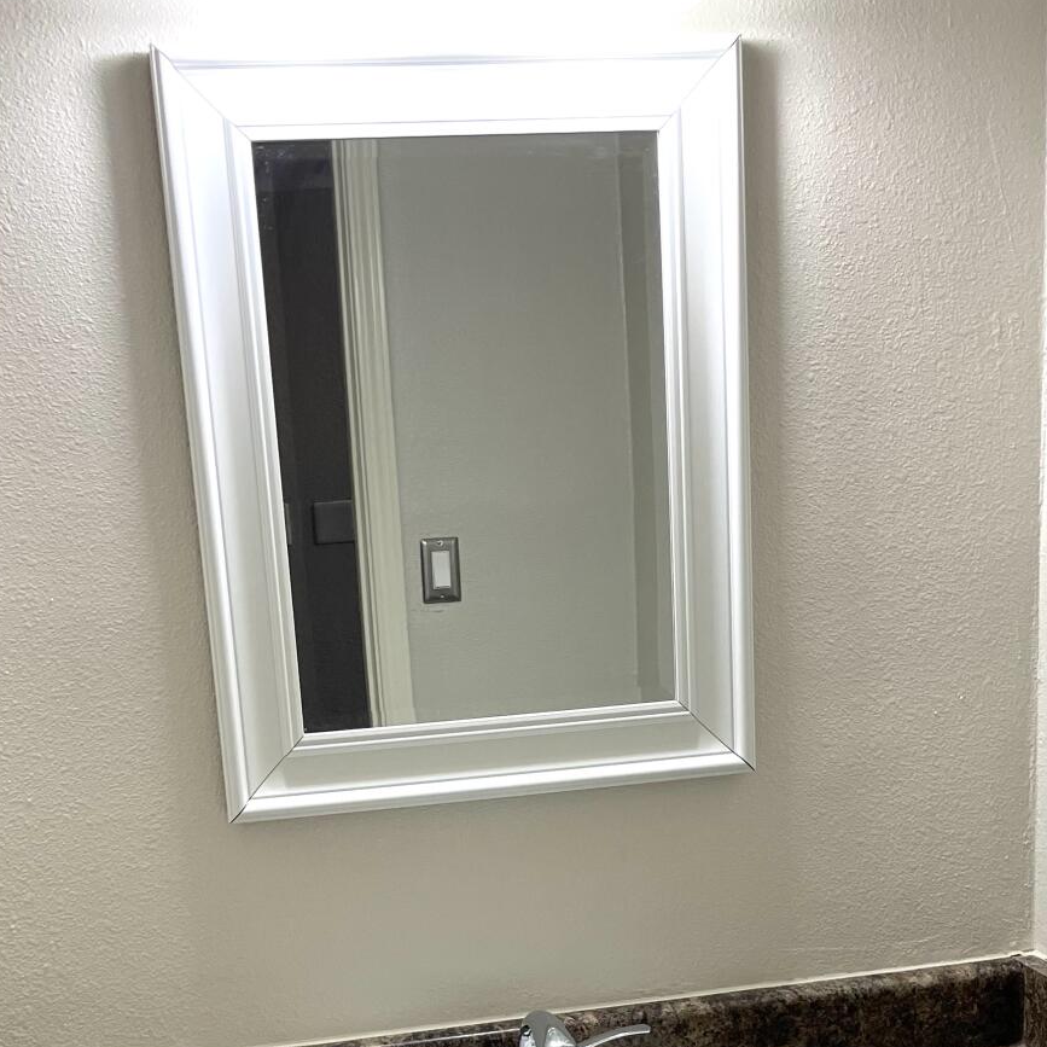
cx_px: 524
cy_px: 940
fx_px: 1814
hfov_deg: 32.2
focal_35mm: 53
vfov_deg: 30.8
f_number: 1.6
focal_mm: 4.2
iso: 100
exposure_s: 1/120
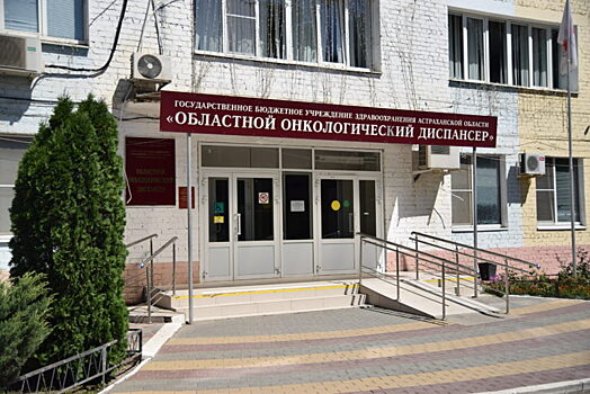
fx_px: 639
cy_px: 197
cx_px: 295
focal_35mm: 39
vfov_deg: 34.3
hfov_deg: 49.5
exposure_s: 1/4000
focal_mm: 26
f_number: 2.8
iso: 100
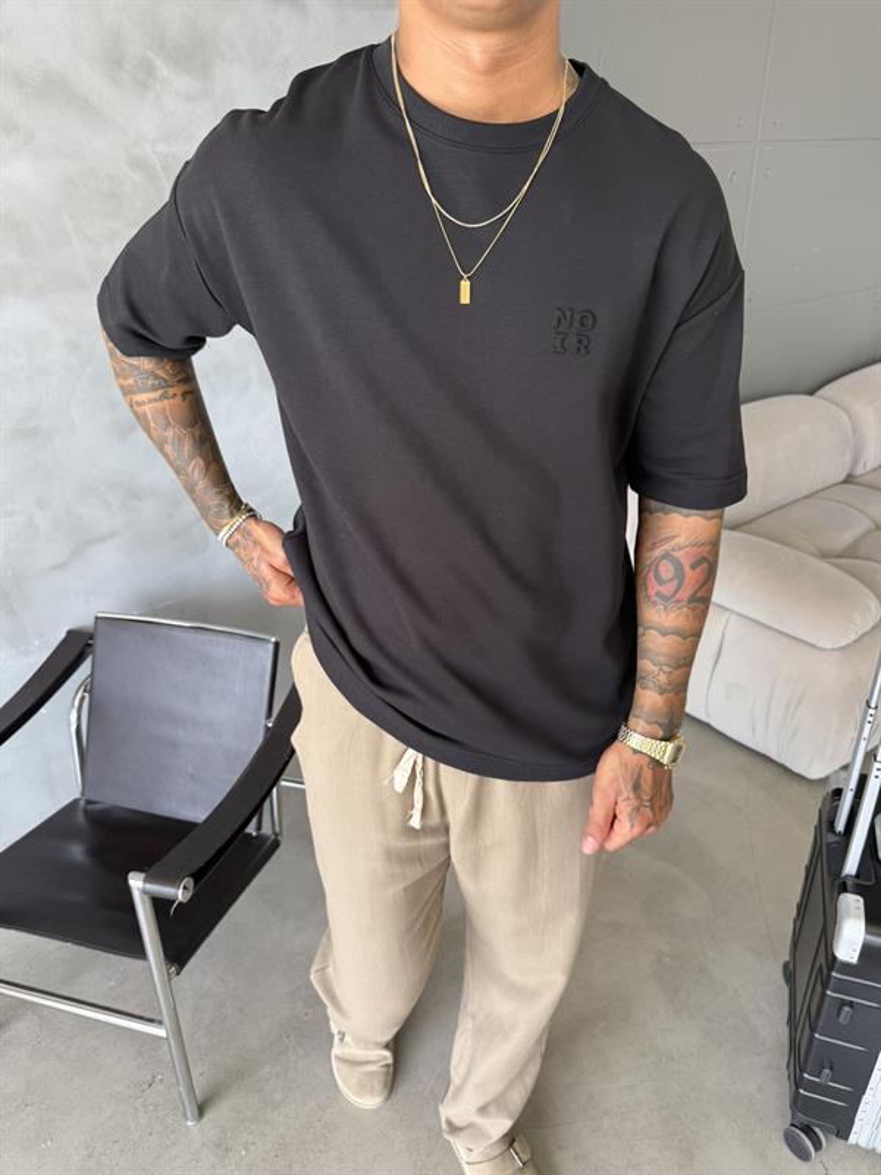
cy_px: 588
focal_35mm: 24
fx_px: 814
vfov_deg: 71.6
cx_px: 440
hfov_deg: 56.8
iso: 64
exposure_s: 1/121
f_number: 1.78
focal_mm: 6.76
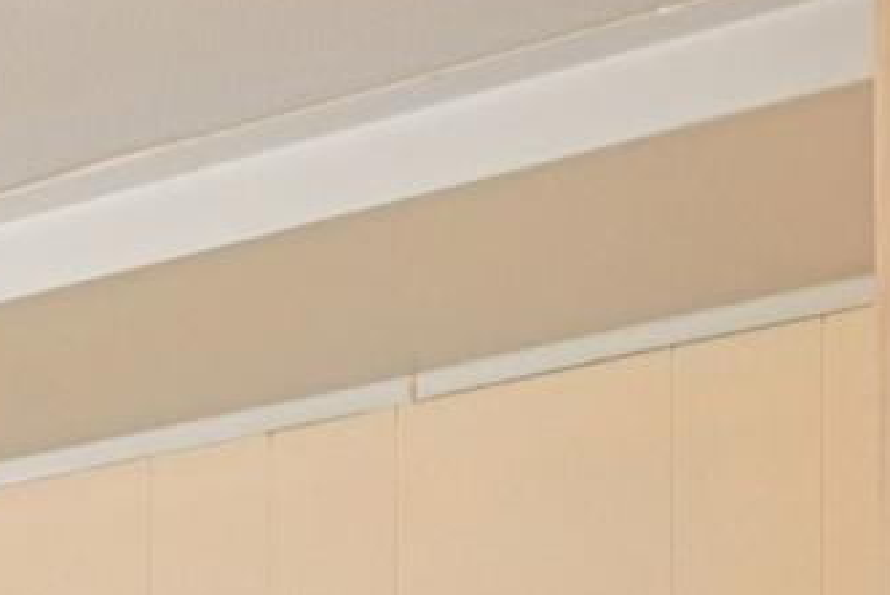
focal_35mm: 77
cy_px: 1394
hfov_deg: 23.1
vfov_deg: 13.4
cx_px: -295
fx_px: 1905
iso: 400
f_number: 8
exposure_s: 1/30
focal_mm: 16
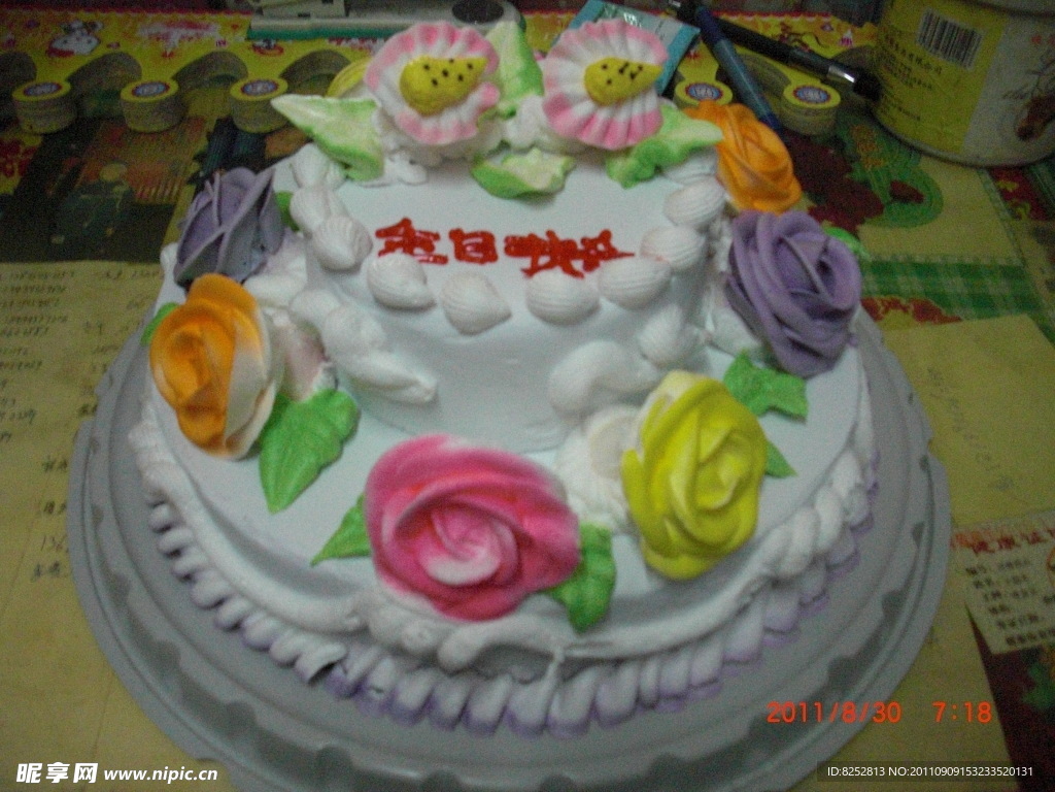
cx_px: 528
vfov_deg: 39.7
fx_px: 1097
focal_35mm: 36
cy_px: 396
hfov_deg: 51.4
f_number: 2.8
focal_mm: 6.3
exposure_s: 1/50
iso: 800
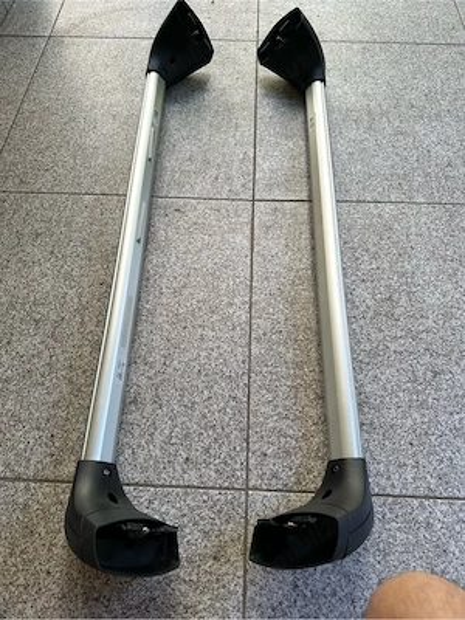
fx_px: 430
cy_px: 310
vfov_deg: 71.6
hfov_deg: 56.8
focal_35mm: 24
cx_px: 232
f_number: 1.78
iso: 80
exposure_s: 1/121
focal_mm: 6.86
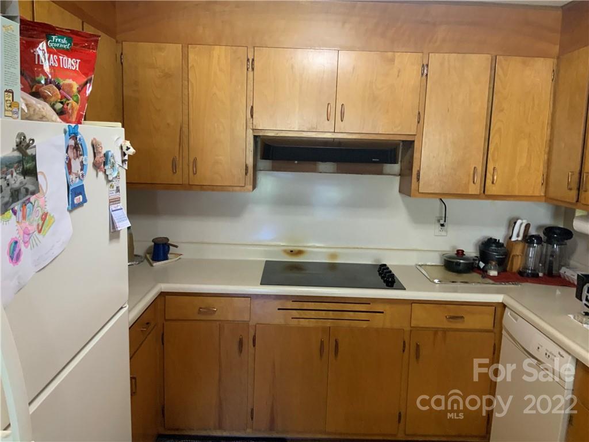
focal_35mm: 29
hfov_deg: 61.7
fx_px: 493
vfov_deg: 48.2
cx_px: 294
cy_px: 221
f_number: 1.8
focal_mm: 3
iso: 250
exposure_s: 1/60
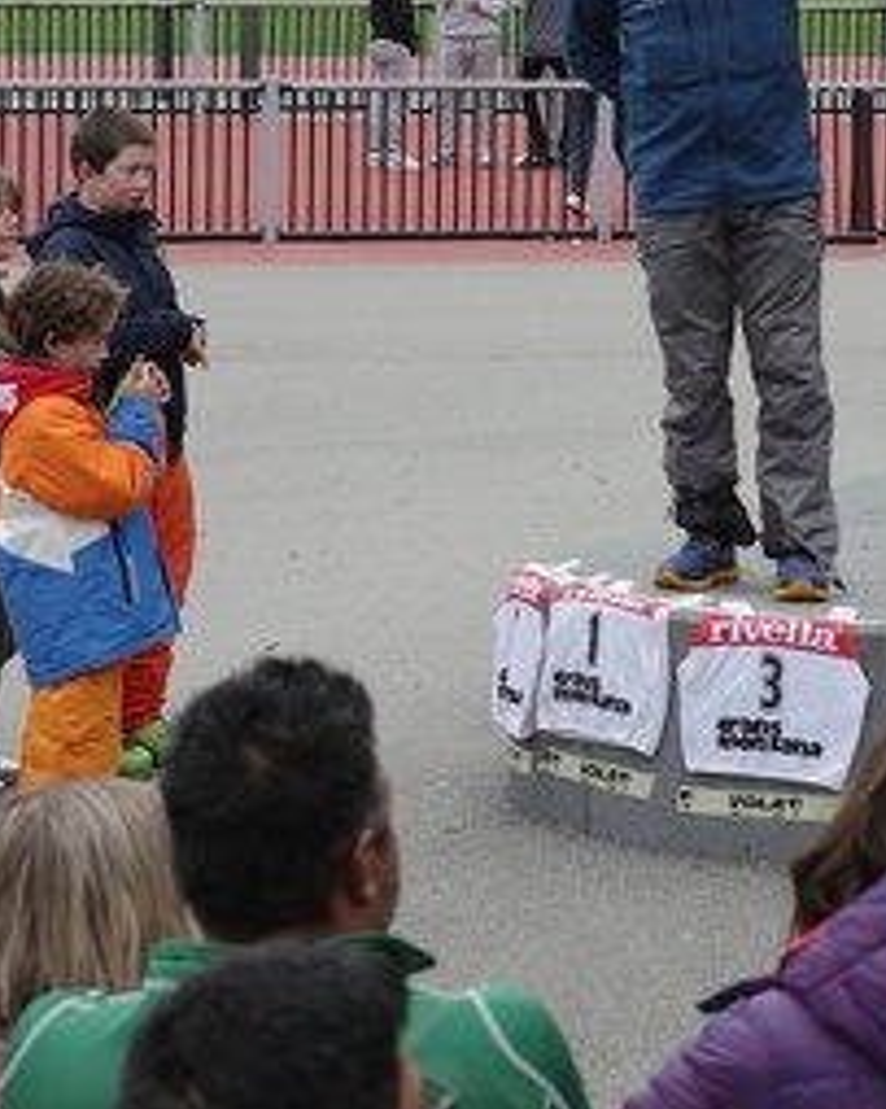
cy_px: 443
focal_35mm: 149
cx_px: 559
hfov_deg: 10.4
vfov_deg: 12.9
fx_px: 4887
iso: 200
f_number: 2.8
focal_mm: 26
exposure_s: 1/400
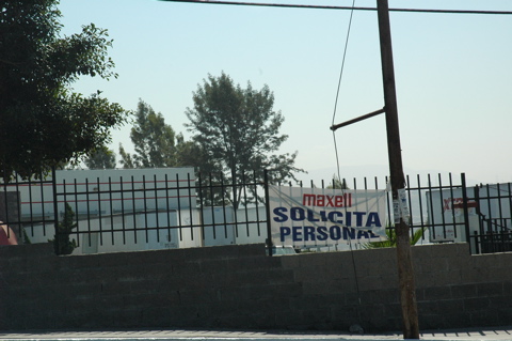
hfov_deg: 24.2
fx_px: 1193
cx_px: 256
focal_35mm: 84
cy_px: 170
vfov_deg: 16.2
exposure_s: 1/800
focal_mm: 56
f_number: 13
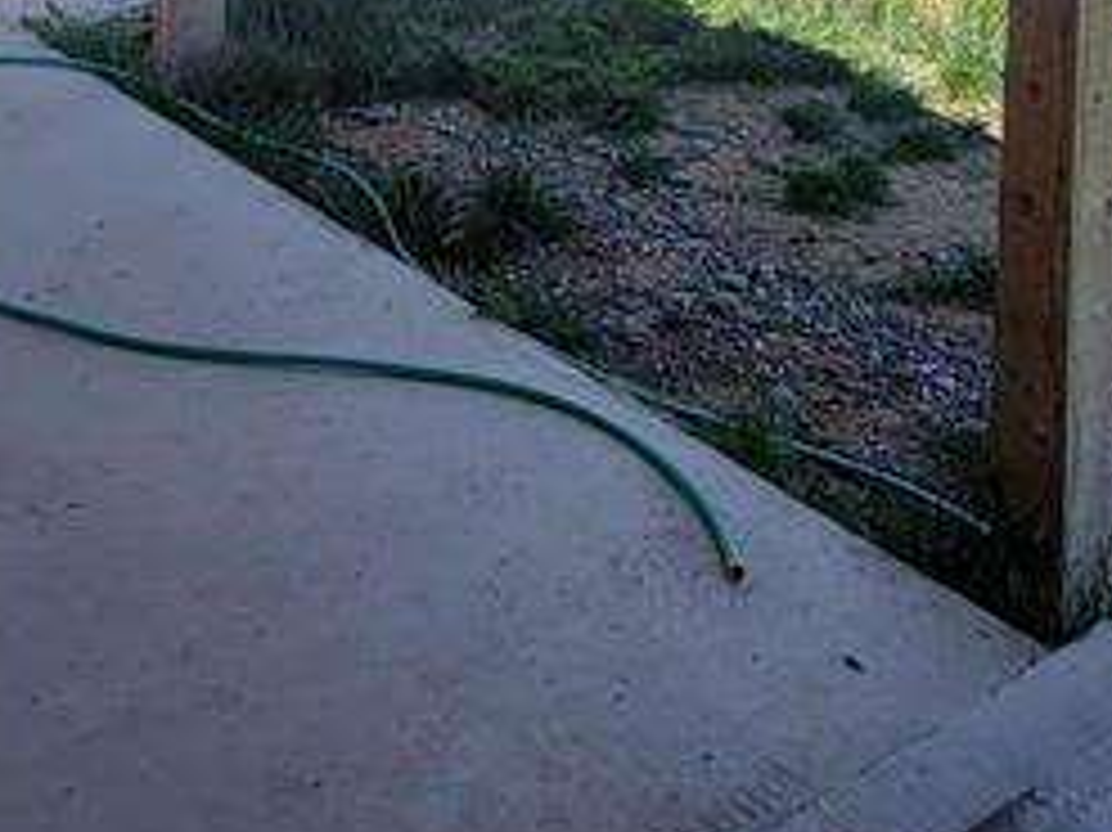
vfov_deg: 21.0
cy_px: -544
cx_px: 608
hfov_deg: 35.5
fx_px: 1734
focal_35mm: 54
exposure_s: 1/648
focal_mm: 2.2
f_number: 2.2
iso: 50
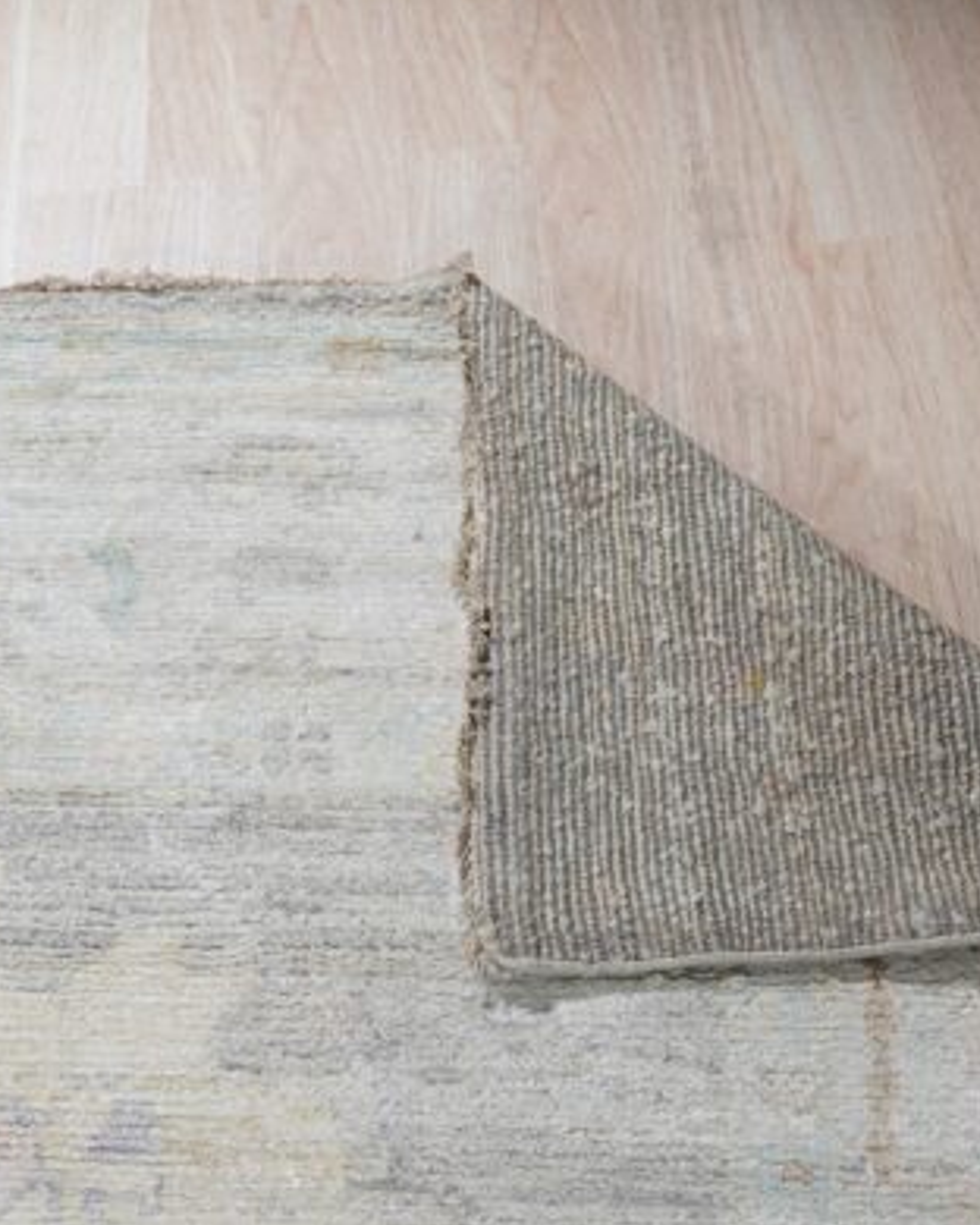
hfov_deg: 23.5
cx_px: 499
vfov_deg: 29.1
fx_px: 2357
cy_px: 612
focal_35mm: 65
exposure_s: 1/250
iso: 500
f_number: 4
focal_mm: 30
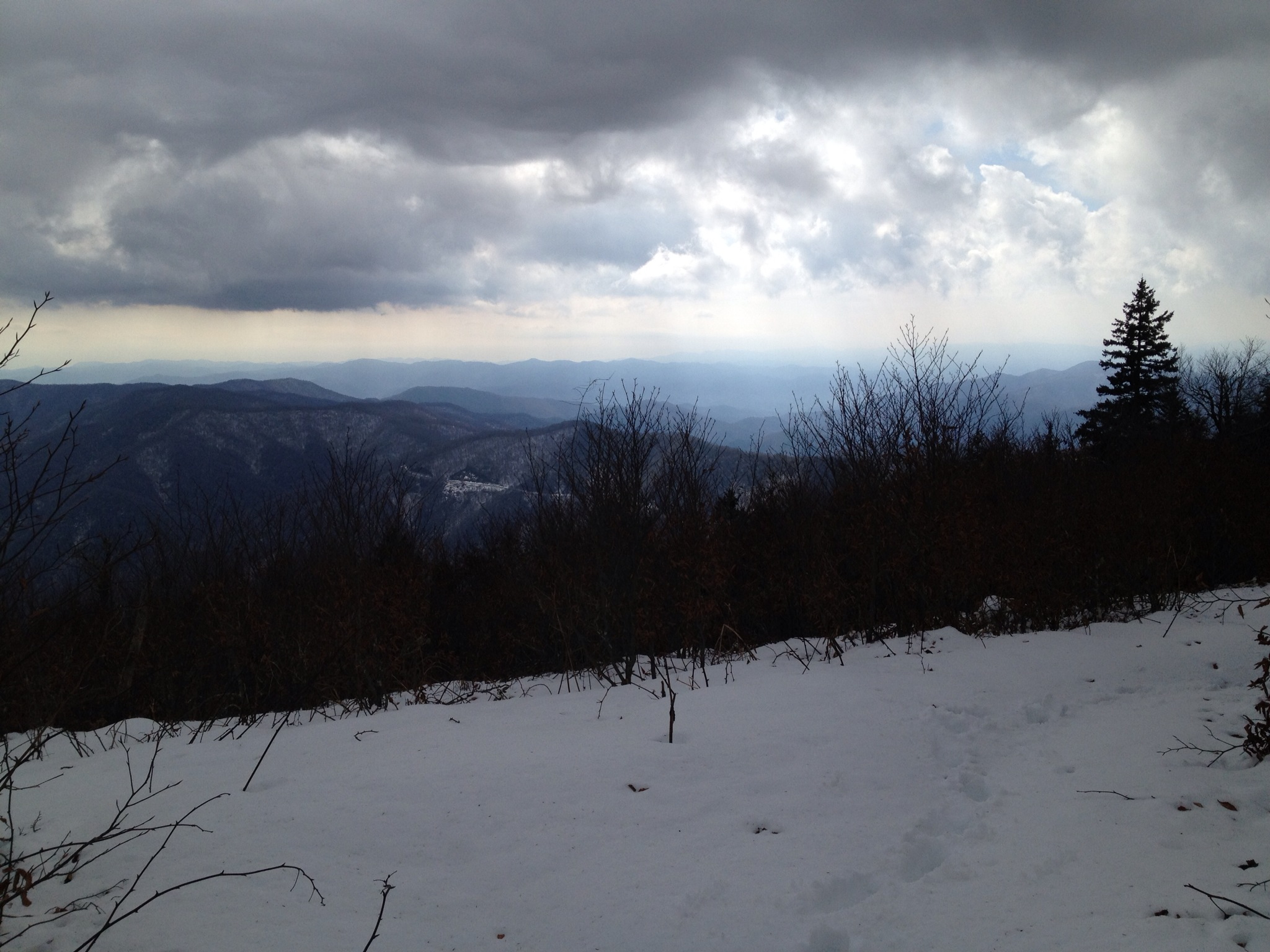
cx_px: 635
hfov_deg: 52.6
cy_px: 476
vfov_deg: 40.7
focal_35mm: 35
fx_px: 1284
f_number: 2.4
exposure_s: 1/3247
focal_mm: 4.28
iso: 64
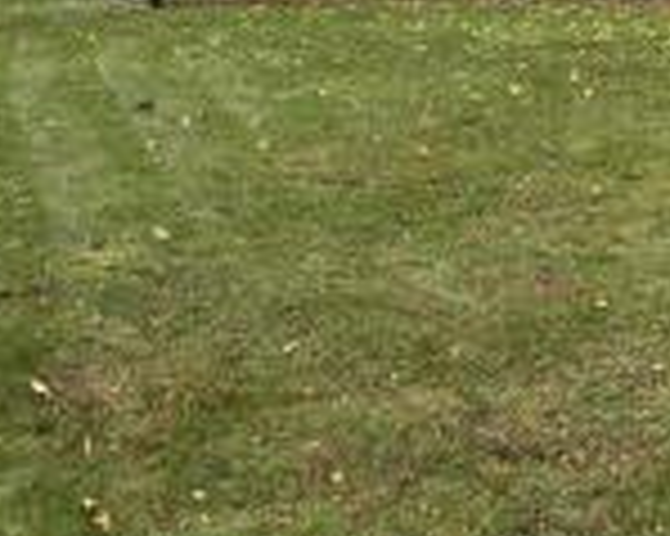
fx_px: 1248
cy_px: -18
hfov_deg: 28.5
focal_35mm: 63
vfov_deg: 23.1
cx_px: 643
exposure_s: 1/1292
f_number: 1.78
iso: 100
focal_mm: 6.76
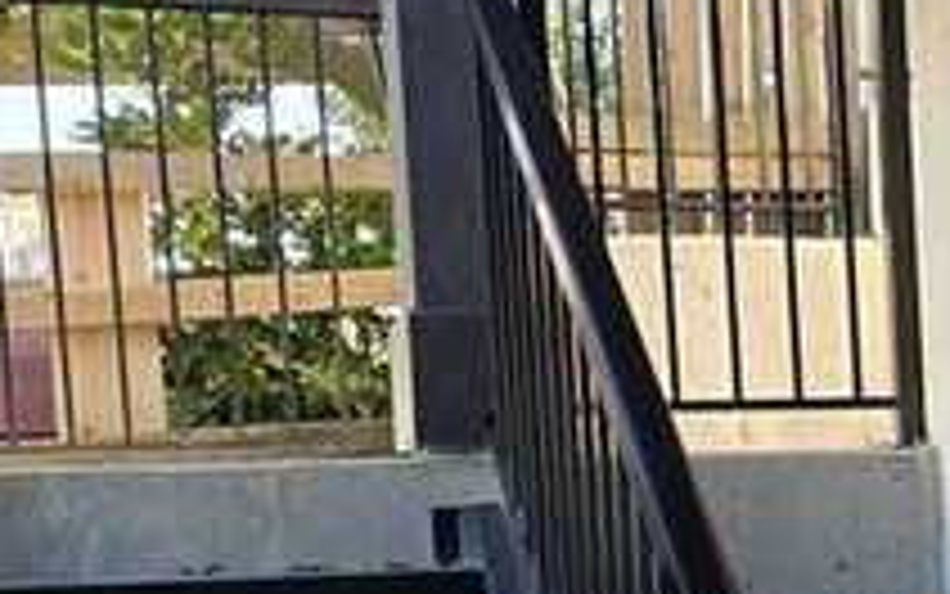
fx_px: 2046
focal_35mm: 79
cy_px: 734
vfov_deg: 15.8
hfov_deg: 25.0
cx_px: 921
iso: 50
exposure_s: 1/180
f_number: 1.7
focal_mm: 6.3
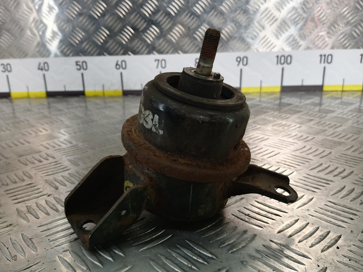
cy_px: 136
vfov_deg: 56.8
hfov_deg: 71.6
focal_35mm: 24
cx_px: 174
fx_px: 252
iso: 98
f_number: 1.6
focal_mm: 4.11
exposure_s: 1/50
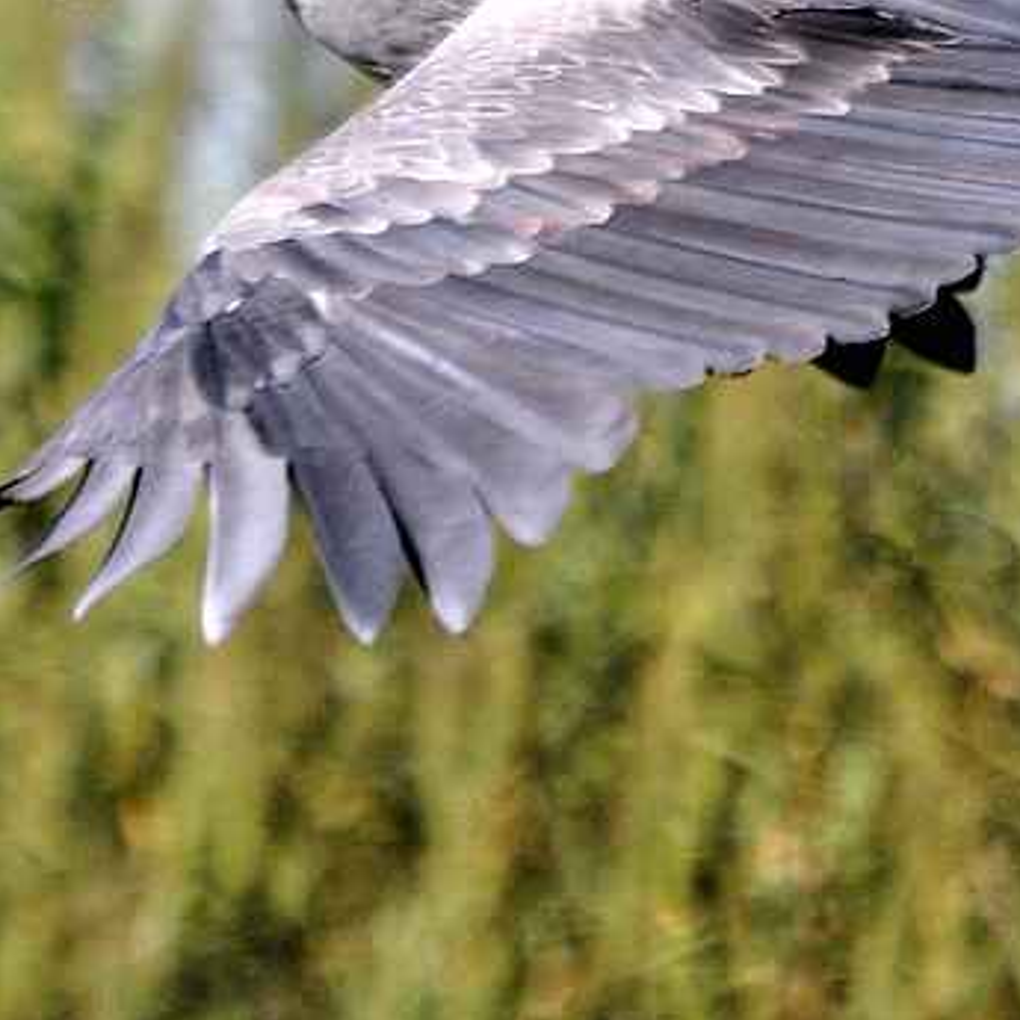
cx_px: -384
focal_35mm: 1773
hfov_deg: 1.0
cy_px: 99
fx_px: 59107
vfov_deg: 1.0
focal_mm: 300
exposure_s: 1/2000
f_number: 5.6
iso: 400
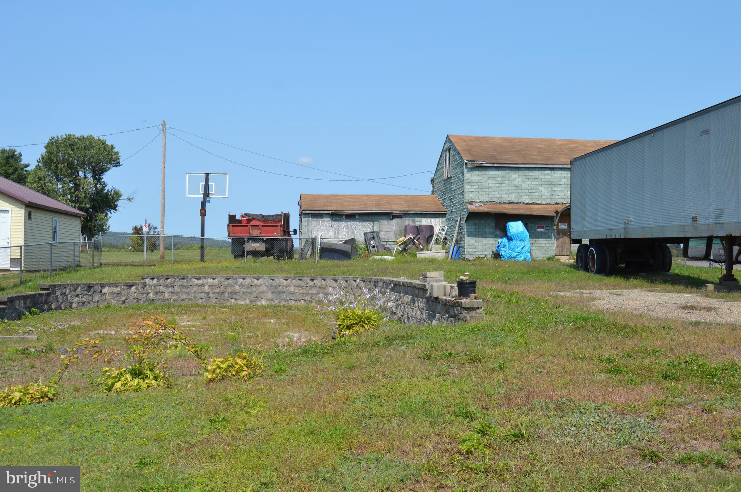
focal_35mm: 36
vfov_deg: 36.8
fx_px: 740
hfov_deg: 53.2
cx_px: 370
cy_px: 246
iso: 100
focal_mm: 24
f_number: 8
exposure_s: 1/250
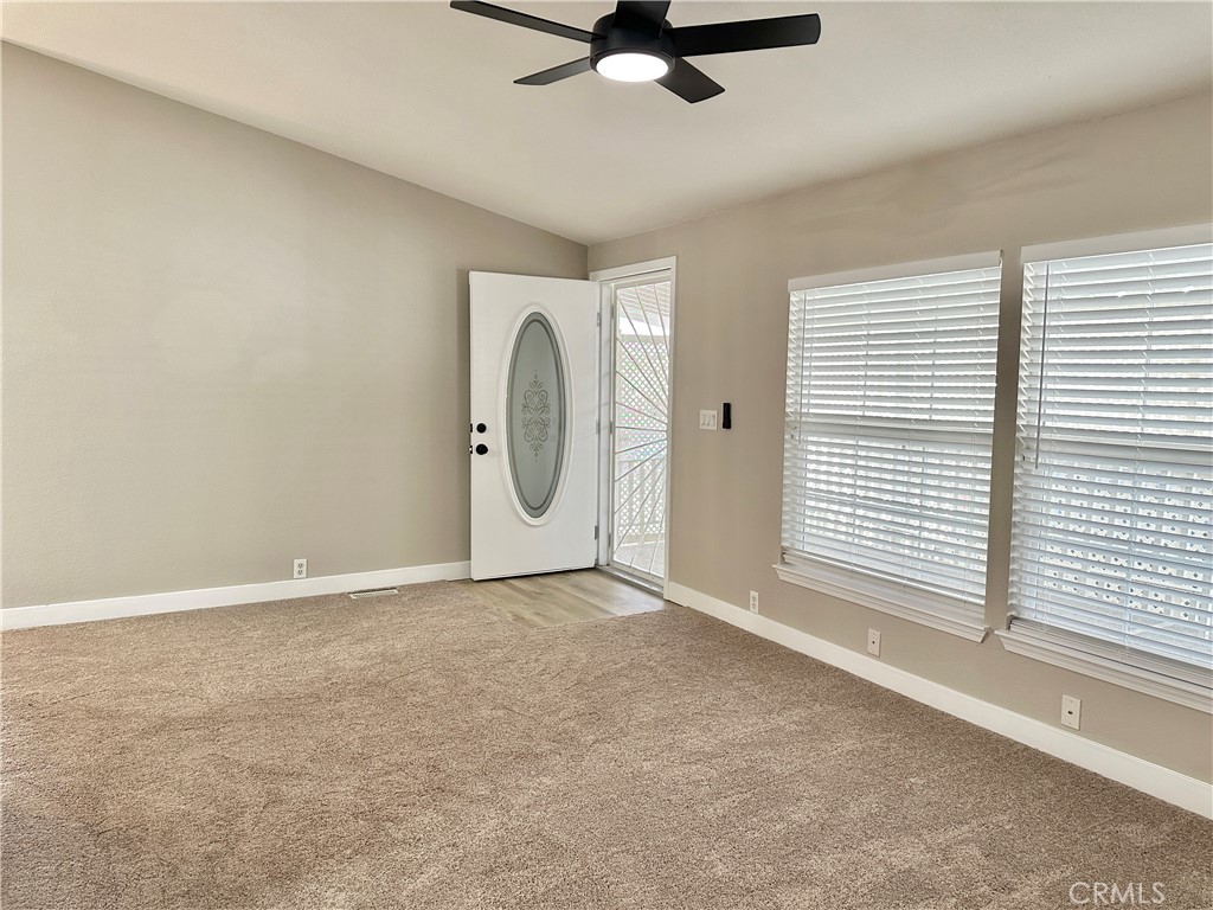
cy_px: 455
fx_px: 841
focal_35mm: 24
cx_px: 606
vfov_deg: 56.8
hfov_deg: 71.6
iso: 200
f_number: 1.78
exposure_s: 1/60
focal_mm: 6.86
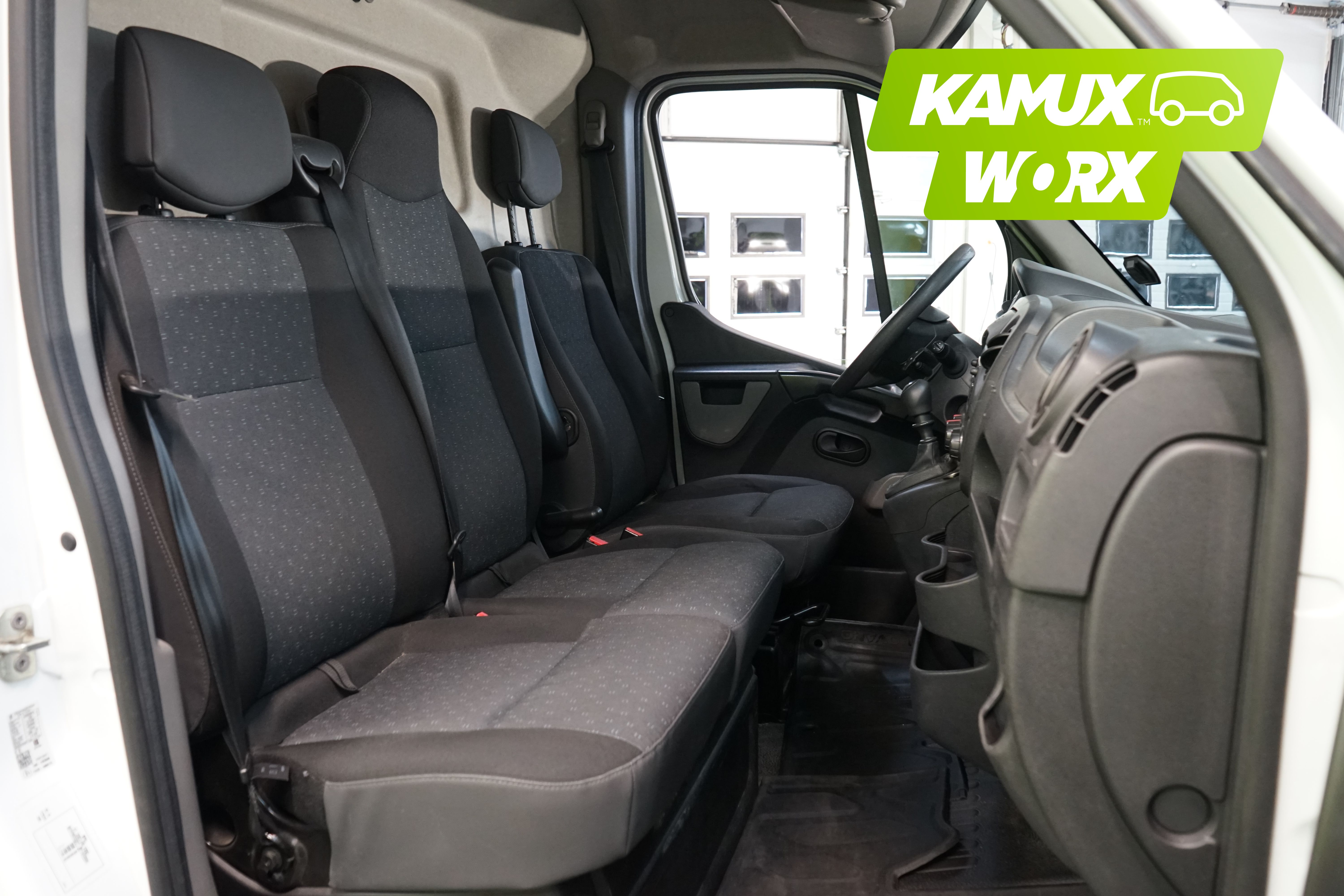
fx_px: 1045
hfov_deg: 65.5
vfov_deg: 46.4
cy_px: 448
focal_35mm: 28
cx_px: 672
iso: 2500
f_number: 5.6
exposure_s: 1/25
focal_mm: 28
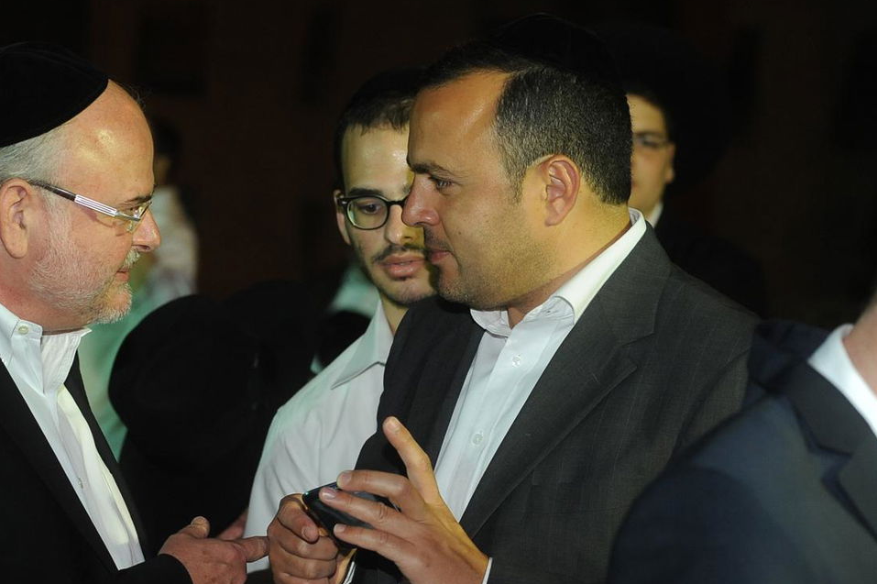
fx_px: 2922
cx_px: 347
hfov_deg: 17.1
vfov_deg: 11.4
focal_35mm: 120
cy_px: 333
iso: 2000
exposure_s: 1/125
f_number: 4
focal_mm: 82
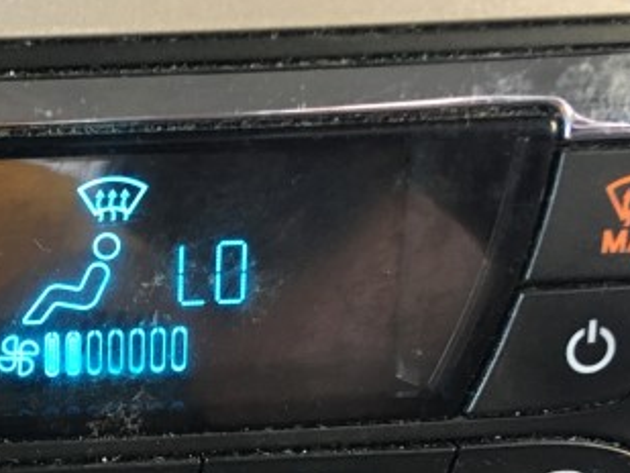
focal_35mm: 96
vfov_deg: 15.2
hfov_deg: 19.8
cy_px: 465
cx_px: -12
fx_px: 1748
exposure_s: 1/30
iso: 100
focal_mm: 4.15
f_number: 2.2
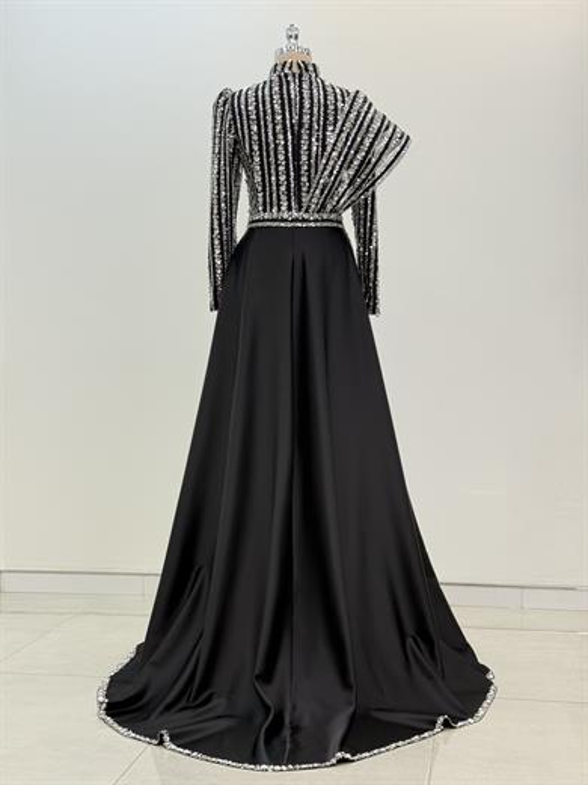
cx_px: 294
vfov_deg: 39.7
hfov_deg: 30.3
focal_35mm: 48
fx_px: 1087
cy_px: 392
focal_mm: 6.76
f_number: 1.78
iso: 64
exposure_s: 1/574
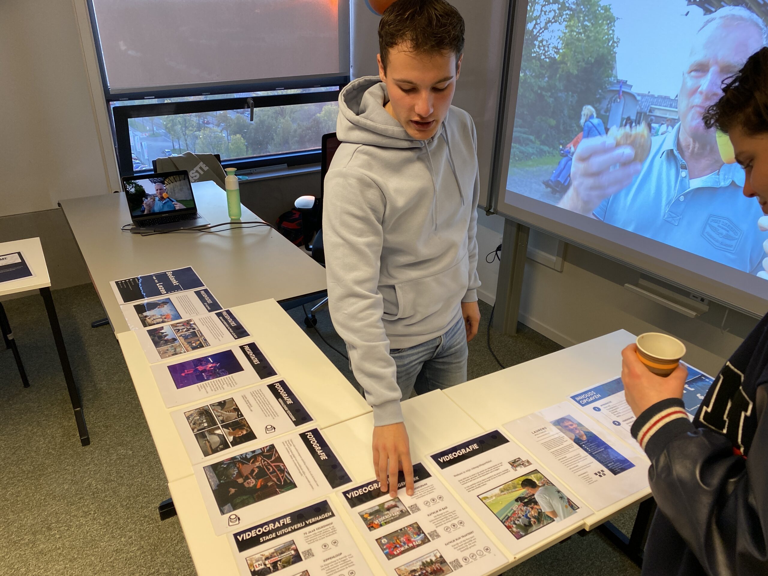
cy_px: 288
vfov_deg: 53.1
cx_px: 384
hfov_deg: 67.3
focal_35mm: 26
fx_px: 577
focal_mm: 4.25
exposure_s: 1/100
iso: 125
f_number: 1.8
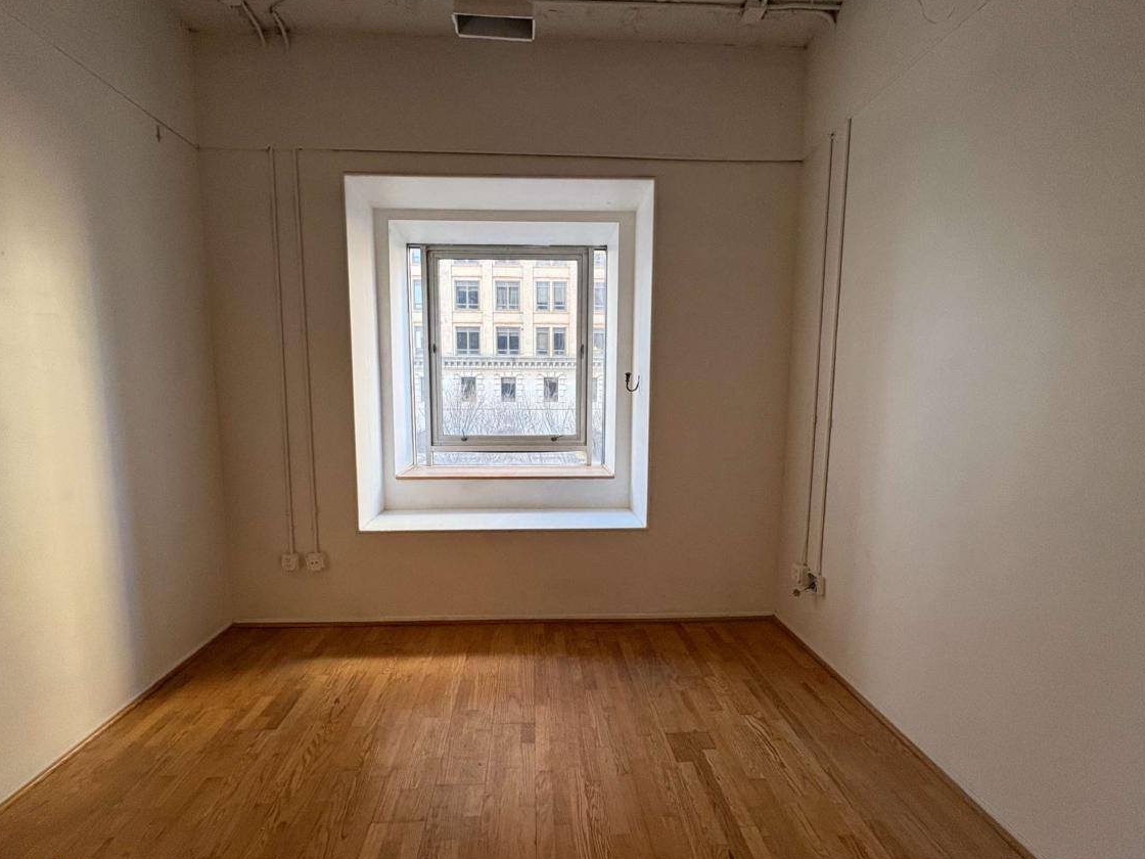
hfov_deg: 98.1
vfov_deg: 81.7
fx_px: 496
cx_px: 551
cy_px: 448
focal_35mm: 15
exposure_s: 1/120
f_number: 2.2
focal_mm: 2.22
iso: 125
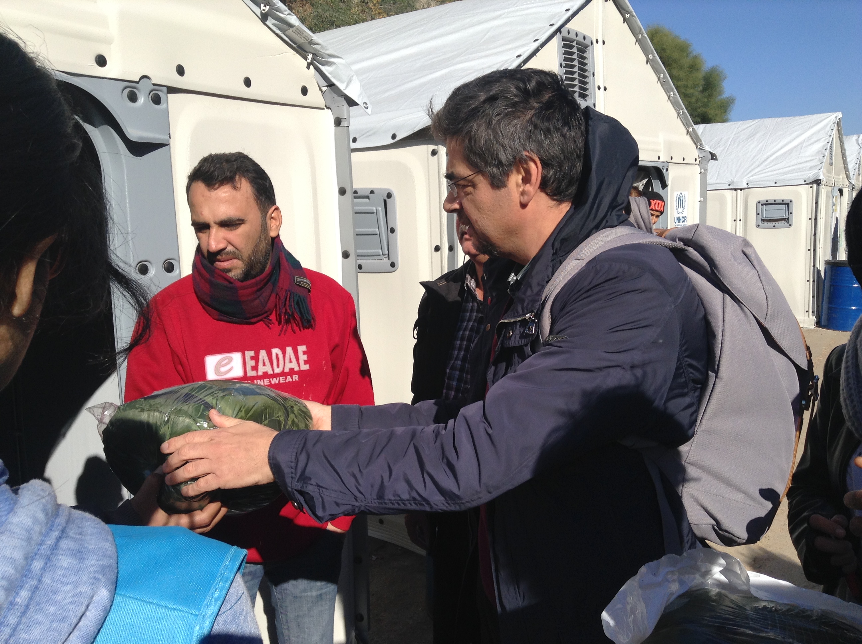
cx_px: 431
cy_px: 322
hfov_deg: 55.4
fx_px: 821
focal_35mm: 33
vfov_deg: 42.8
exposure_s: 1/1412
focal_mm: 3.3
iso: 25
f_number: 2.4
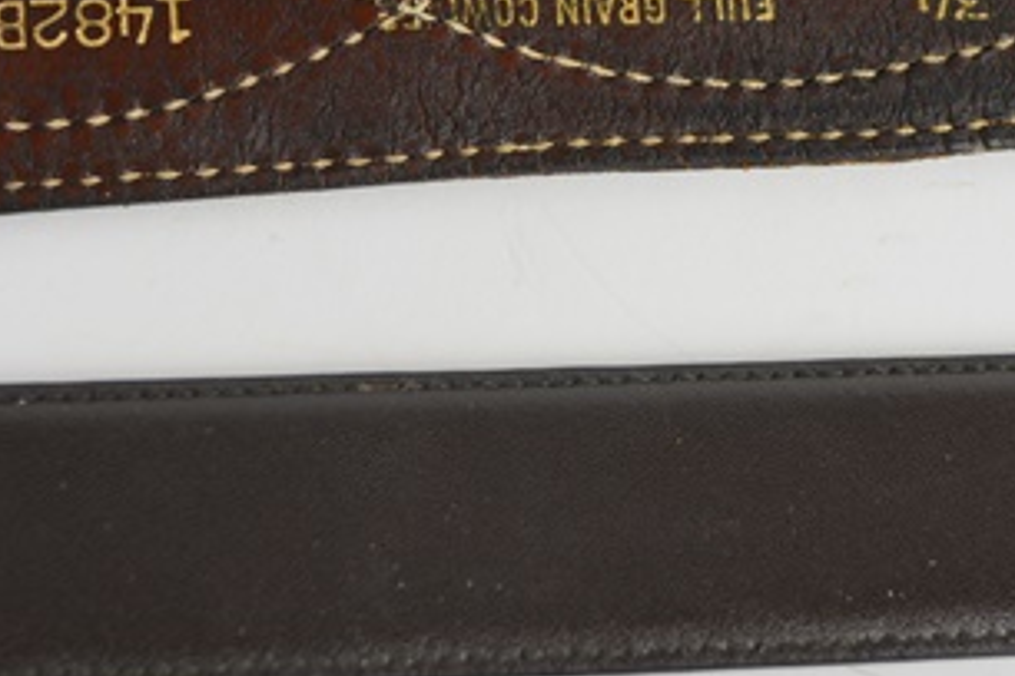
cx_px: 617
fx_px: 2650
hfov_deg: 21.6
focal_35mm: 94
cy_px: 53
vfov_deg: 14.4
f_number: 5.6
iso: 400
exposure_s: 1/125
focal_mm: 32
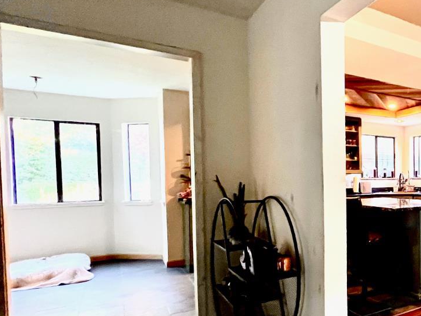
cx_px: 430
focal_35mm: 27
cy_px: 190
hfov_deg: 51.0
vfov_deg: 51.0
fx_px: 328
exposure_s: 1/60
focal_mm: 1.57
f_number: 1.8
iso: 800
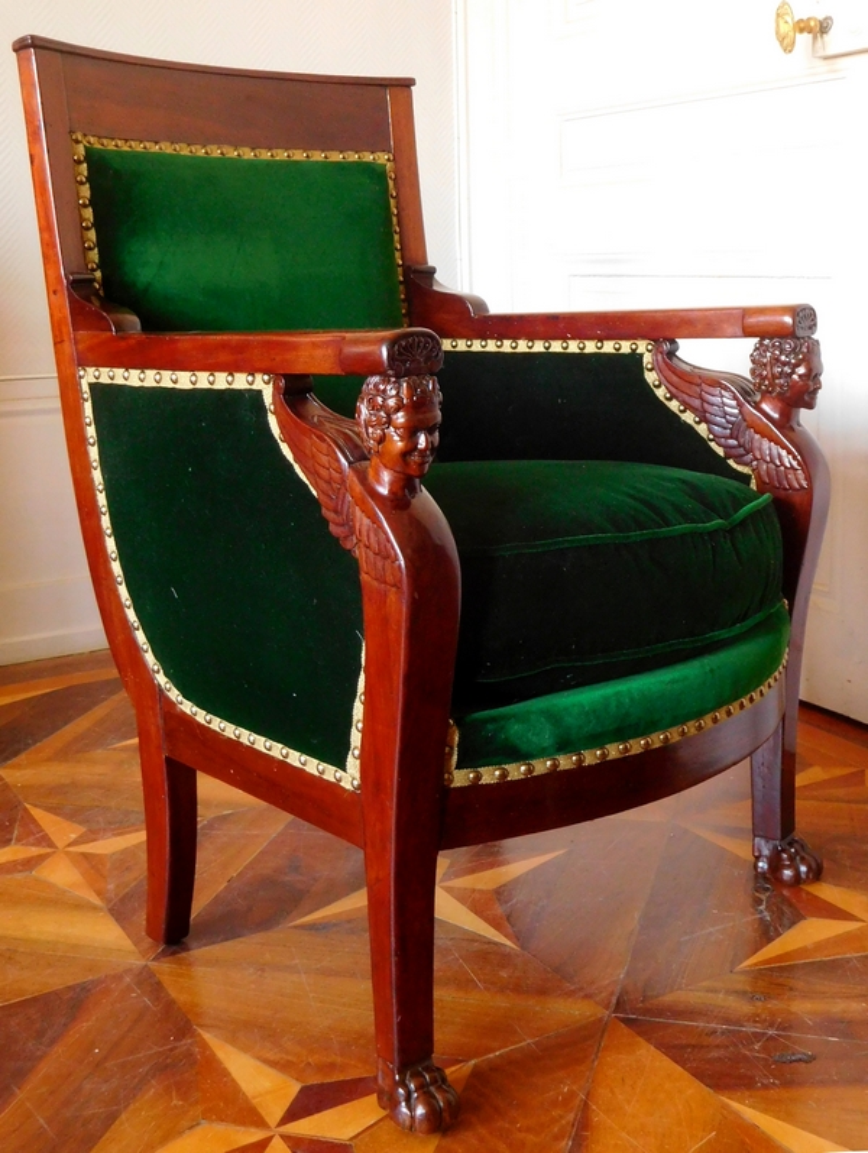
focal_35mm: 35
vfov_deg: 52.6
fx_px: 1167
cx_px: 434
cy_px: 576
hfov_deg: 40.8
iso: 400
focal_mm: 6.2
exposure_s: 1/10
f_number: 3.8
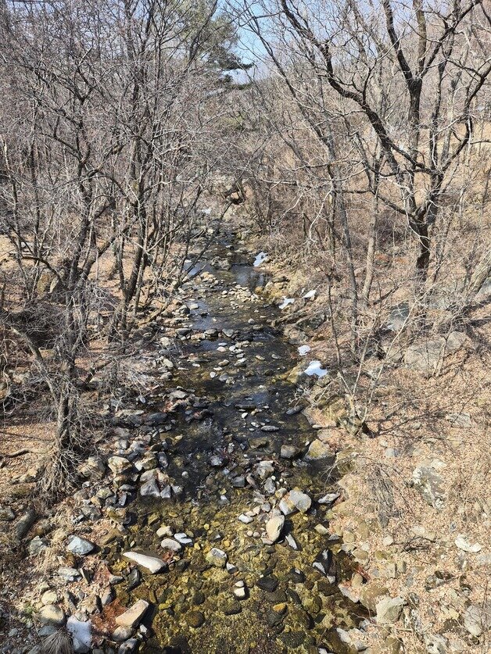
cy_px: 327
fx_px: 435
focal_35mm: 23
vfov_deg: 73.9
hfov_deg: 58.9
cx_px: 246
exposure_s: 1/1680
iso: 80
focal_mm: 5.4
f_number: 1.8
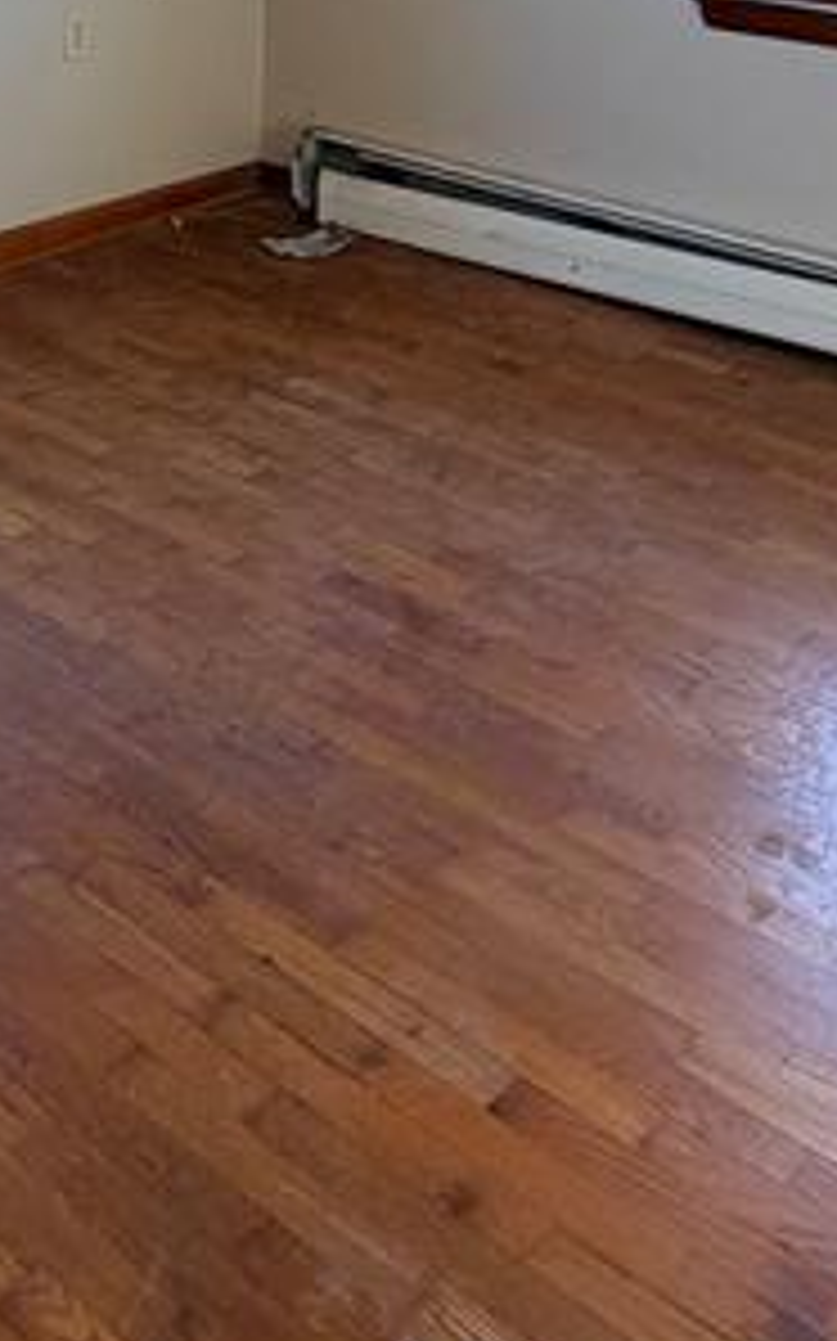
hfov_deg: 25.2
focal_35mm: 51
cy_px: -248
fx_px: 1863
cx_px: 315
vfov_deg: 32.9
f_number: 2.2
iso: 125
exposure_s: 1/120
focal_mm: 2.22
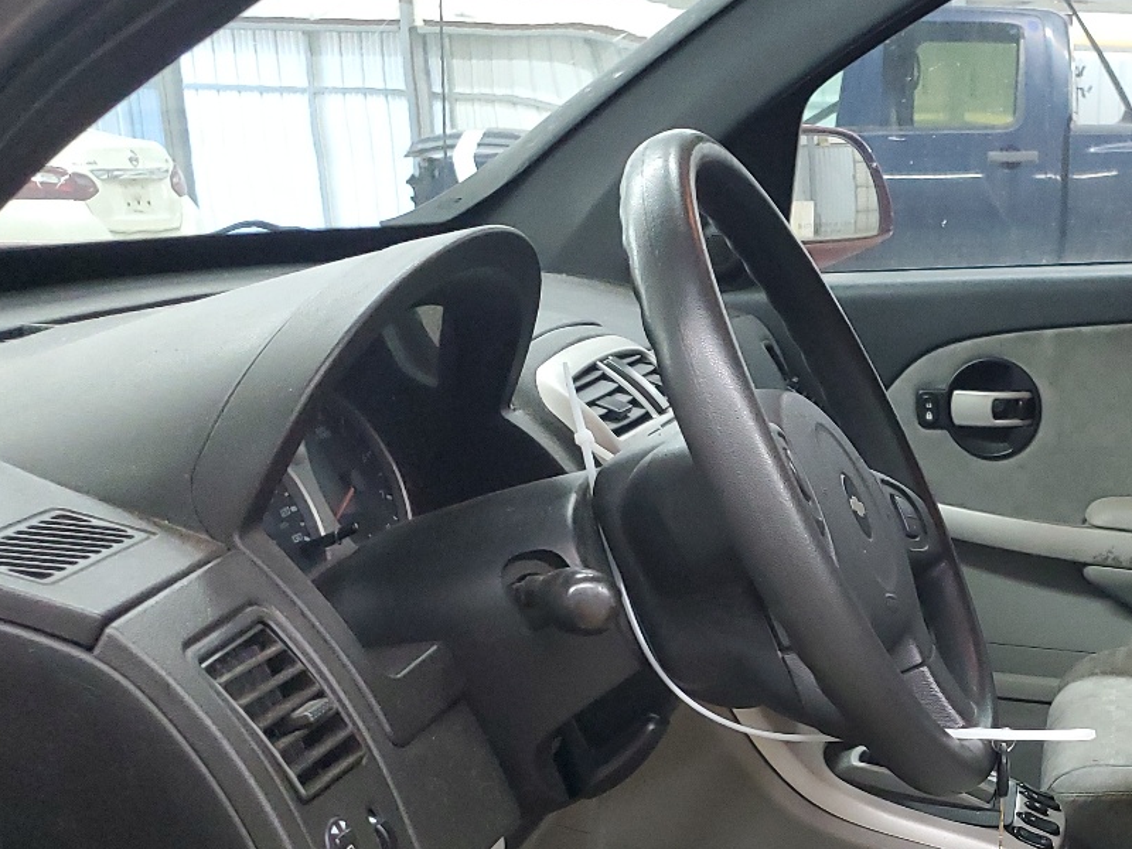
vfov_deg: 26.9
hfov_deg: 34.4
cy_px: 787
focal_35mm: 52
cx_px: 1051
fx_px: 1700
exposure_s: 1/60.2
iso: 302
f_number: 1.5
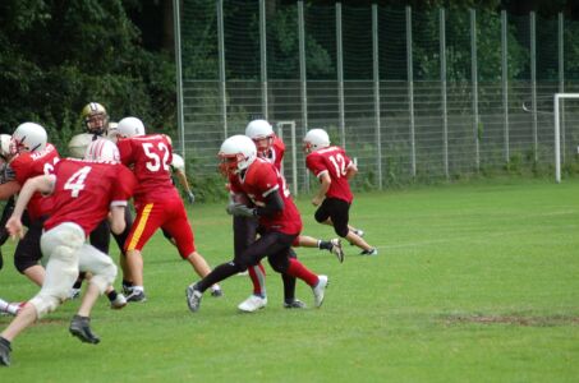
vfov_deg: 6.1
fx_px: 3611
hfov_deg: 9.2
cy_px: 192
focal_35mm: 225
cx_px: 290
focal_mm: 150
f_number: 4.5
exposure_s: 1/1000
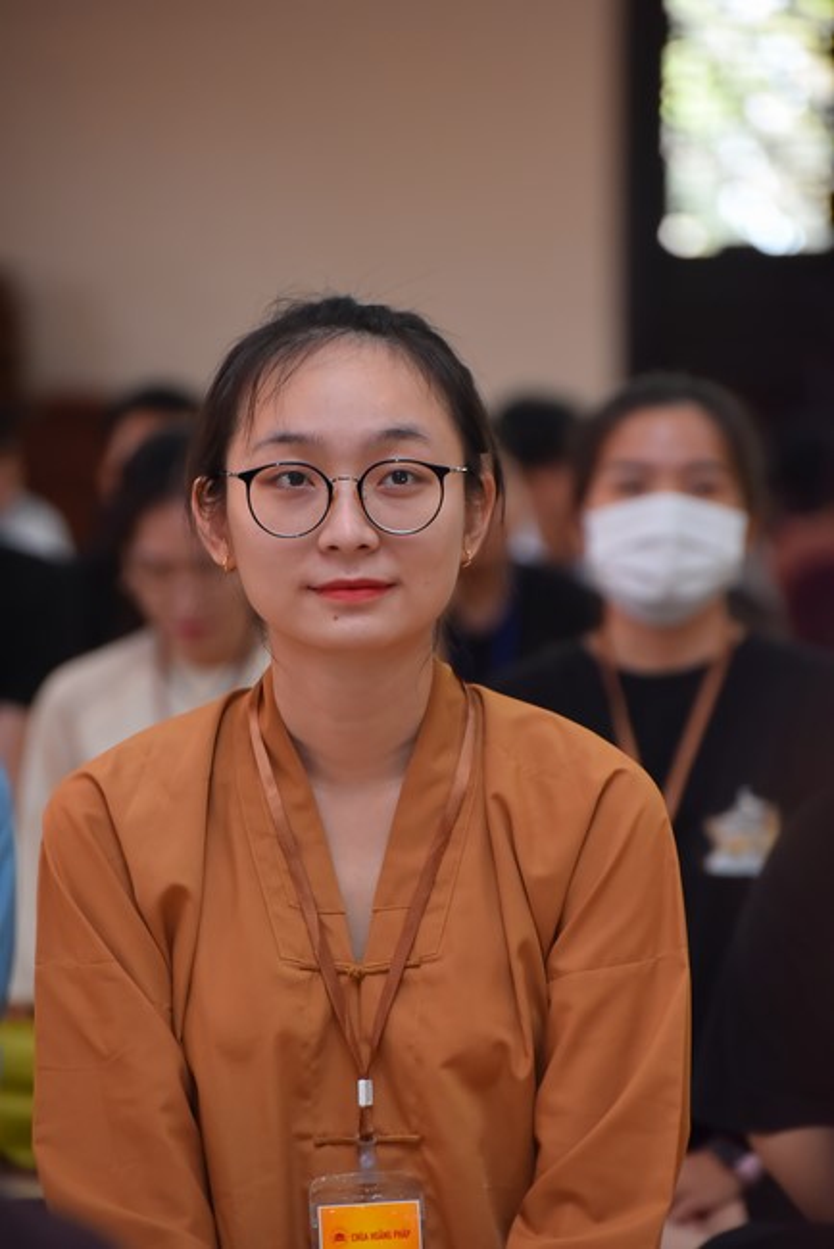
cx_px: 417
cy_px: 624
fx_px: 5901
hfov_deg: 8.1
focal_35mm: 170
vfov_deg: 12.1
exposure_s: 1/200
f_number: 5
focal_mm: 170
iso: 1600
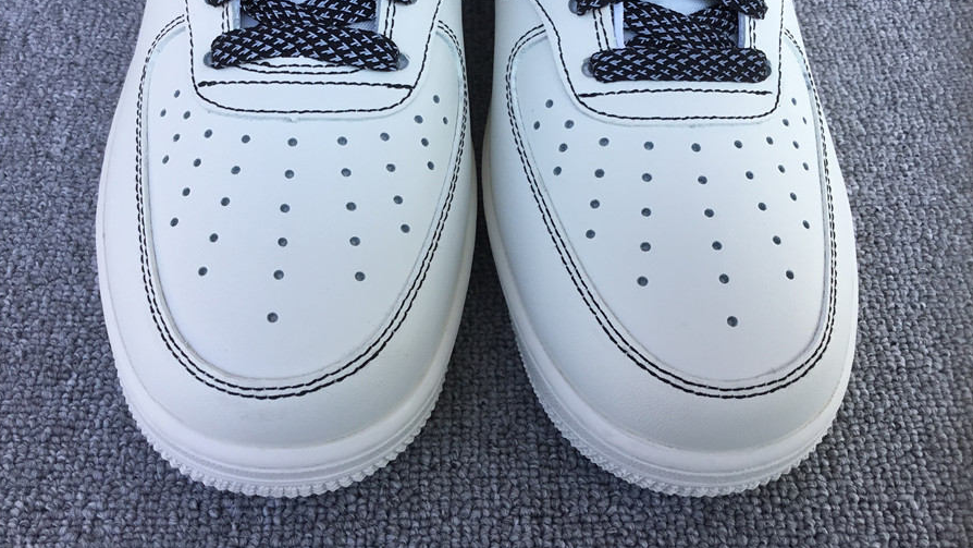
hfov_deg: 58.0
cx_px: 485
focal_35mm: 34
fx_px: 877
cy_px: 196
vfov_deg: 34.4
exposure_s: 1/422
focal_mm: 3.3
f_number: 2.4
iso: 25
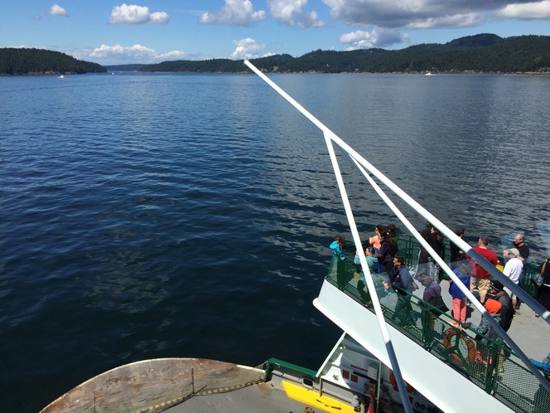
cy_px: 206
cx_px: 275
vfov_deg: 48.2
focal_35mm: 29
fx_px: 461
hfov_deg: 61.7
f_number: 2.2
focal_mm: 4.15
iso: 32
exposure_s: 1/2283
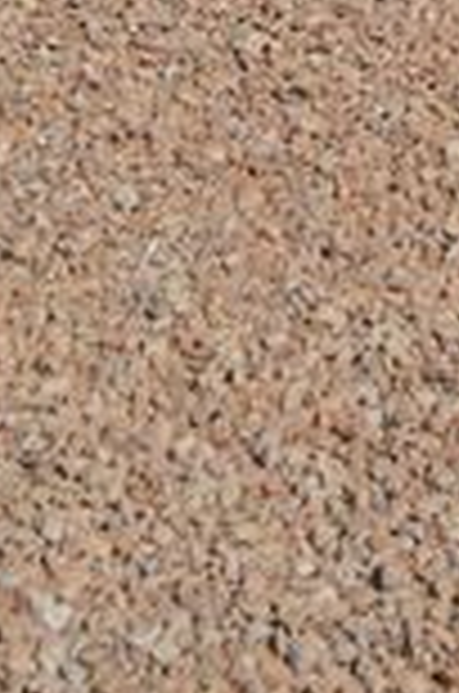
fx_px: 3093
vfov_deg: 11.0
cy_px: -902
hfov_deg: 8.0
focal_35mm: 161
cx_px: 994
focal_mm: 22
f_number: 8
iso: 100
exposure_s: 1/500
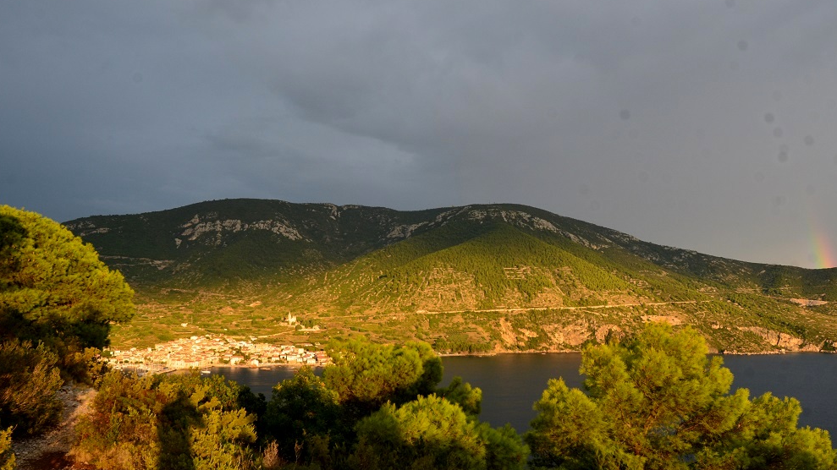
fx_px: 843
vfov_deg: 31.1
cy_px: 267
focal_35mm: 38
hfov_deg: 52.8
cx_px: 417
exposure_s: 1/125
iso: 400
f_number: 9
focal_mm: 24
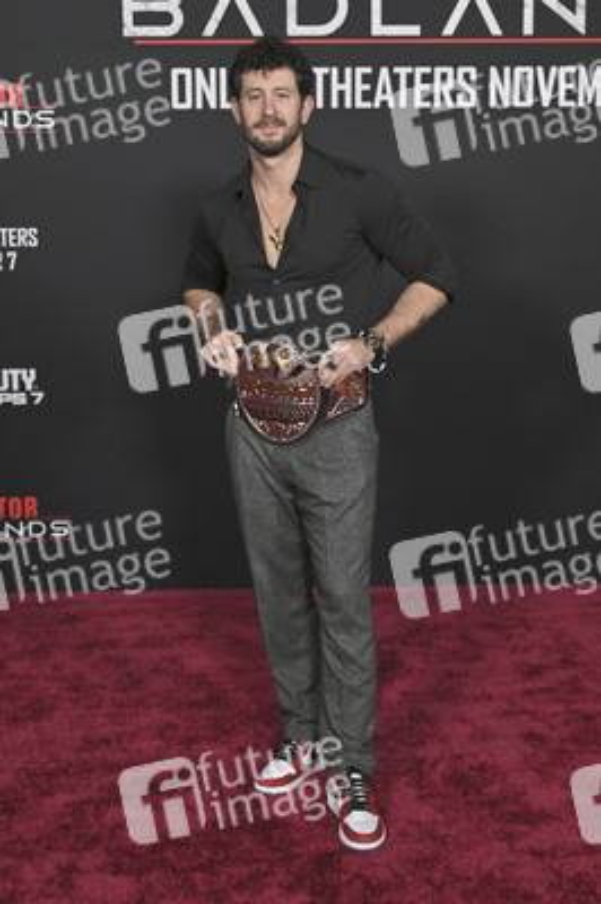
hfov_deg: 28.6
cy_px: 452
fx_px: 1179
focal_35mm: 47
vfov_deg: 41.9
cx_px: 300
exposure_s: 1/320
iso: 1250
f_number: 6.3
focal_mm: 47
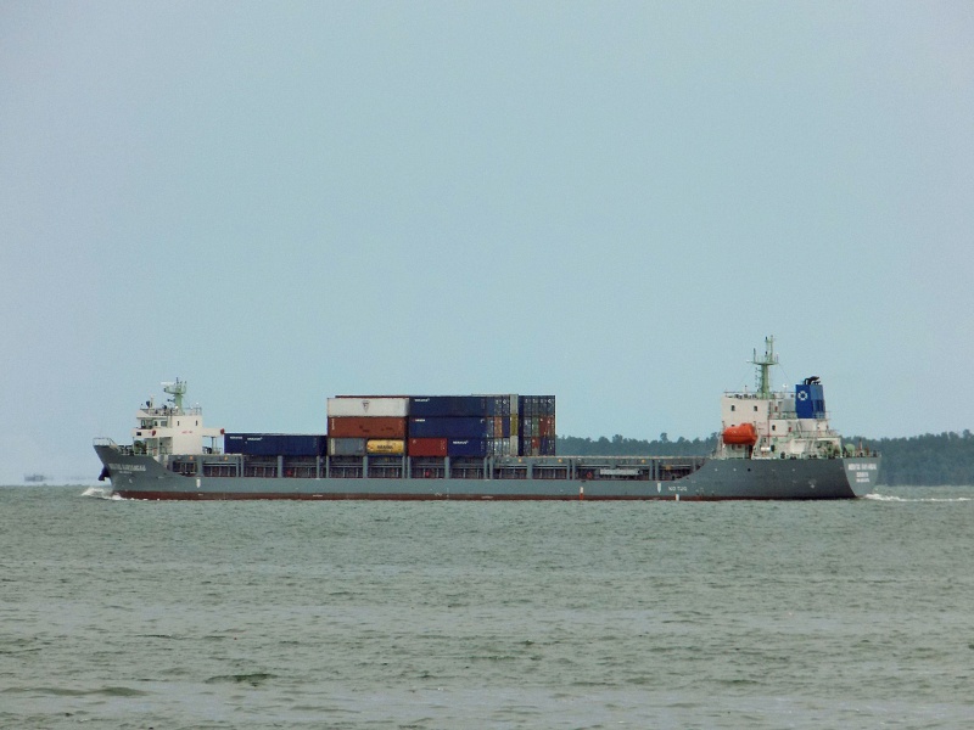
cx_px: 487
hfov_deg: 4.4
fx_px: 12577
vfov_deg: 3.3
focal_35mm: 447
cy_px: 365
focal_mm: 79.5
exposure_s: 1/640
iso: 80
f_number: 5.9
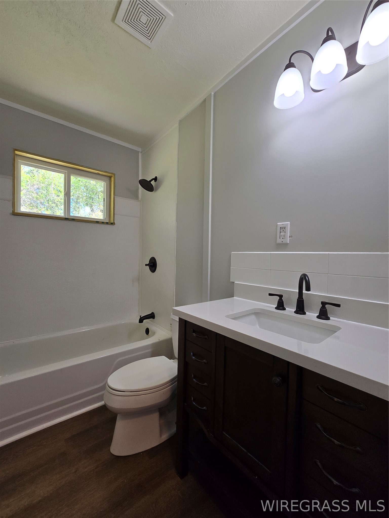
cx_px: 194
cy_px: 259
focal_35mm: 13
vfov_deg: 106.2
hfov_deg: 89.9
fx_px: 195
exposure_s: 1/120
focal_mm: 2.2
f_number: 2.2
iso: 64
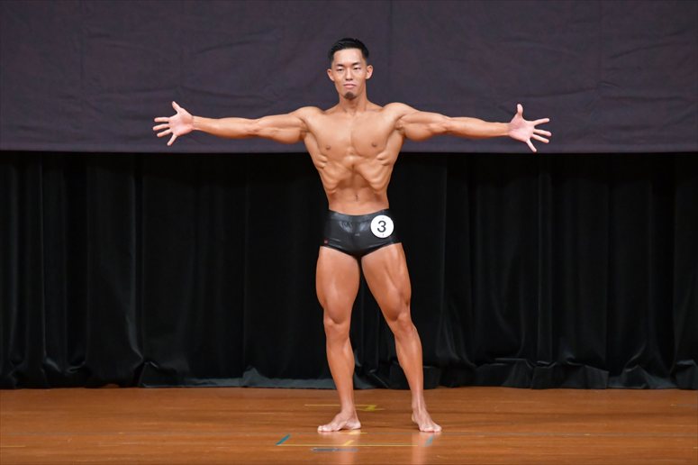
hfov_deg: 7.2
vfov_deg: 4.8
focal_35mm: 285
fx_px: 5523
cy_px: 232
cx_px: 349
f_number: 5.6
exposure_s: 1/400
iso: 5000
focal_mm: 190
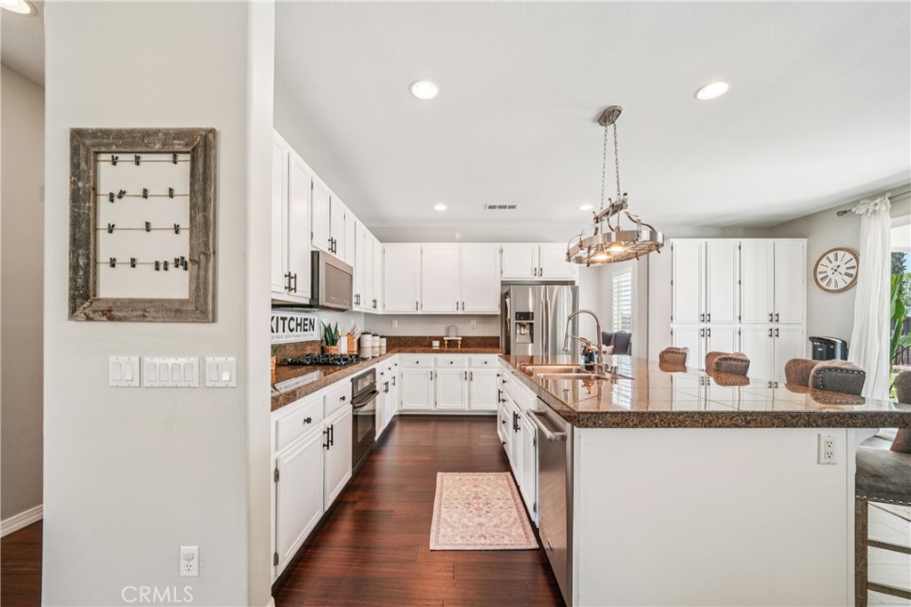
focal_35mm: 13
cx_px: 456
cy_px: 304
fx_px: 329
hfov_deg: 108.3
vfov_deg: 85.4
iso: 400
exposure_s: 1/20
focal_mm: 13
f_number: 8
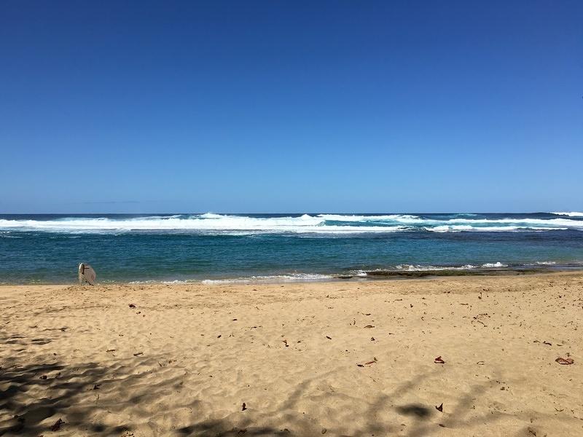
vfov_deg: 48.2
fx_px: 488
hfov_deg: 61.7
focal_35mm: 29
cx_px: 292
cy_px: 218
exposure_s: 1/2564
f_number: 2.2
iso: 25
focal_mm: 4.15
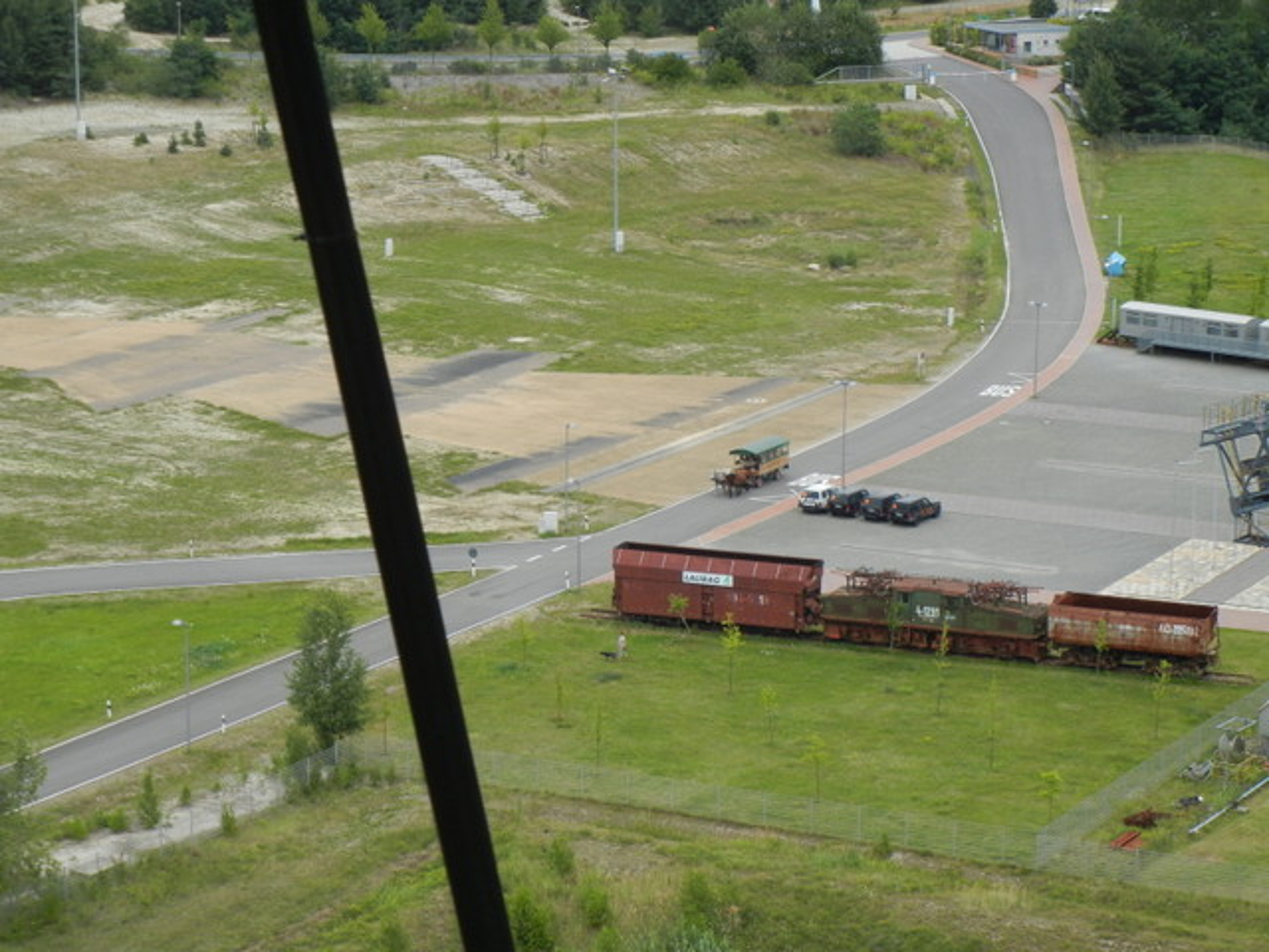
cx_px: 634
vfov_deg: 12.8
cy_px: 476
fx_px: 4252
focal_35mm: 116
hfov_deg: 17.0
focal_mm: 20.9
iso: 160
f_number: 4.6
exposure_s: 1/283
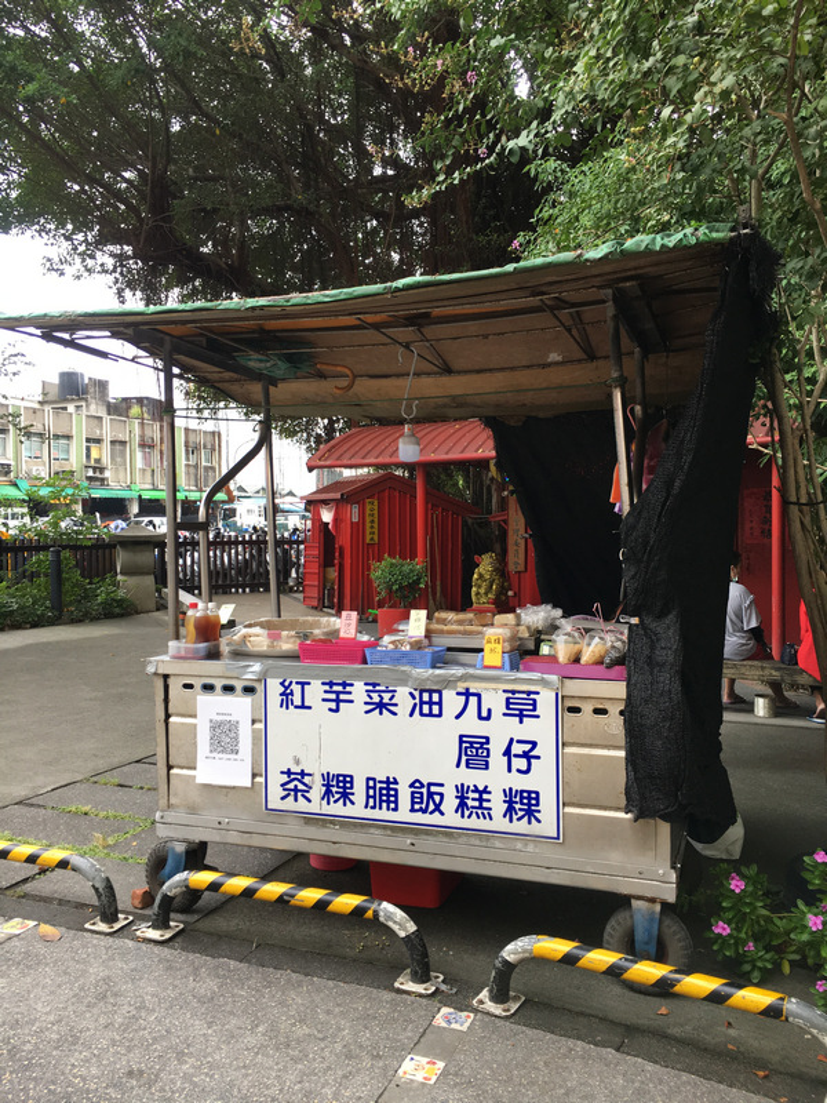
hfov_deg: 48.2
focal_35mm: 29
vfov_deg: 61.7
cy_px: 552
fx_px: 924
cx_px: 414
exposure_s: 1/120
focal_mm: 4.15
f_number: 2.2
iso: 40
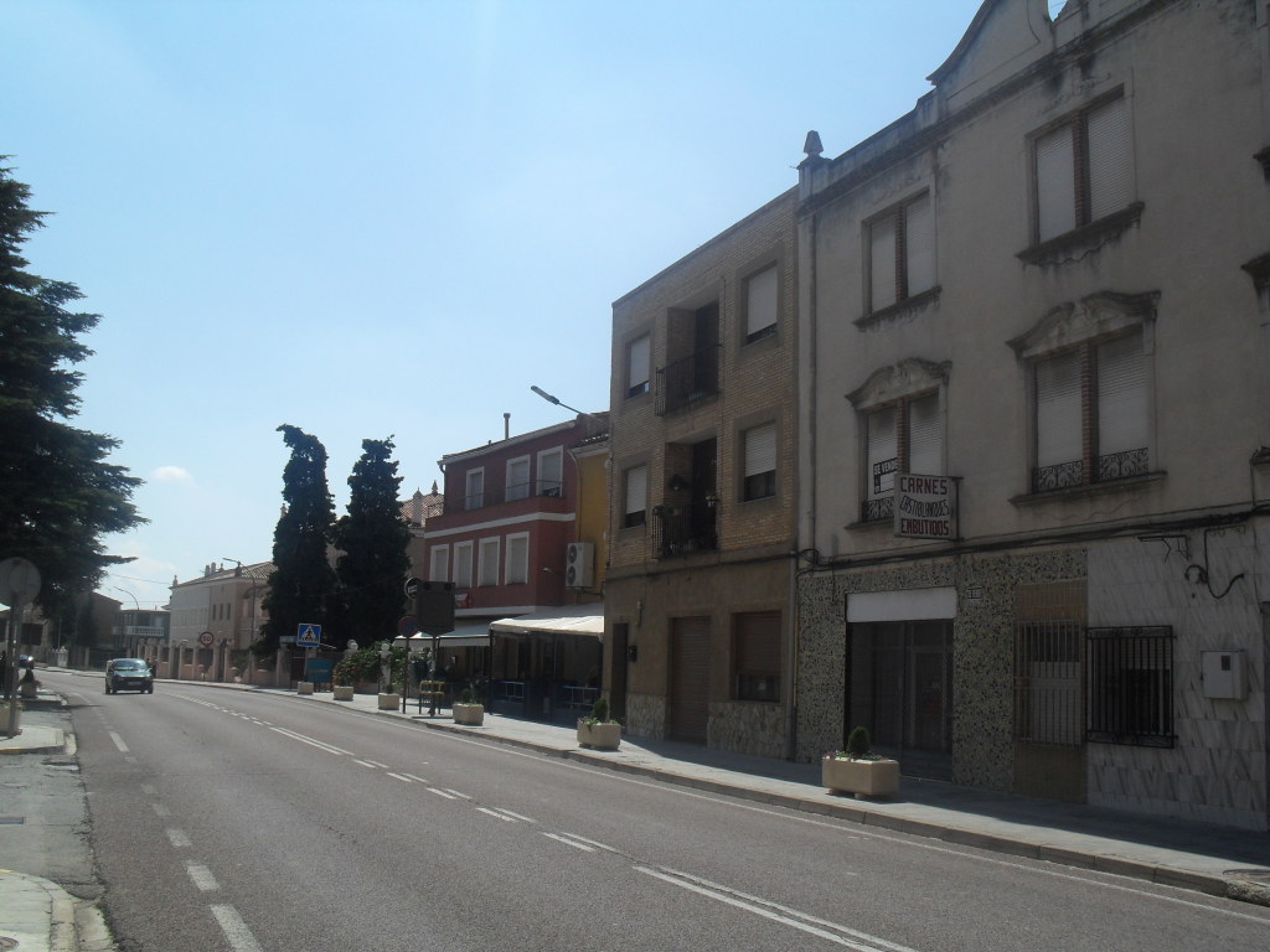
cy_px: 476
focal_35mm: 35
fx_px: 1284
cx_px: 635
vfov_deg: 40.7
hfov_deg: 52.6
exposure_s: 1/350
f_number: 8.4
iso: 100
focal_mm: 6.3
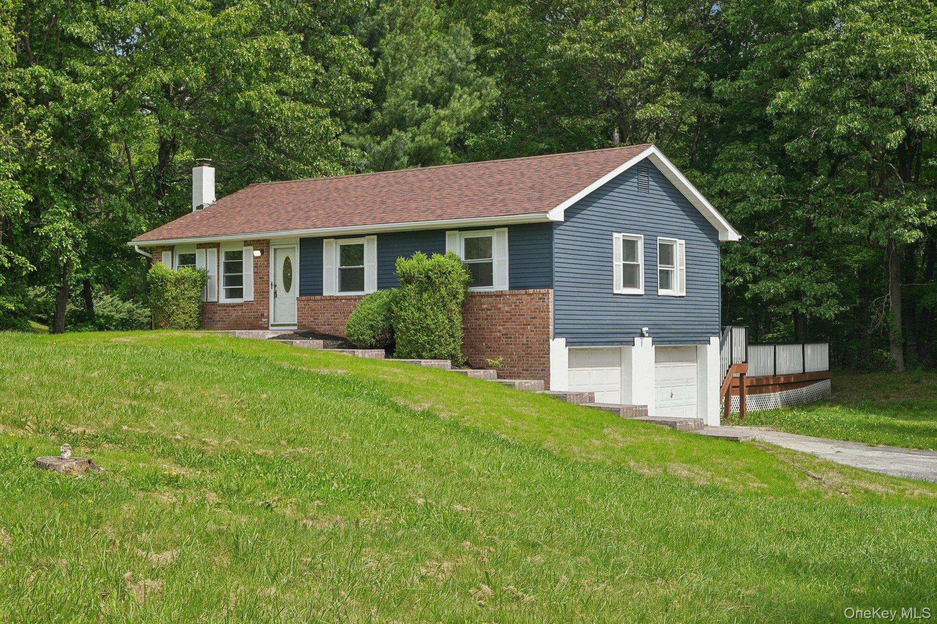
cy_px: 312
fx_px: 1353
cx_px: 468
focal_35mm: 52
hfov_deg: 38.2
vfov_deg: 26.0
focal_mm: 35
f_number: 9
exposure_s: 1/160
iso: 100
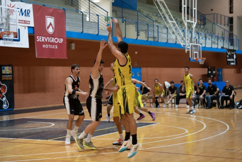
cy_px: 81
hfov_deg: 28.8
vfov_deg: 19.5
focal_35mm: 70
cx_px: 121
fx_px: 471
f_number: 4
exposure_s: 1/160
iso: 1250
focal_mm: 70
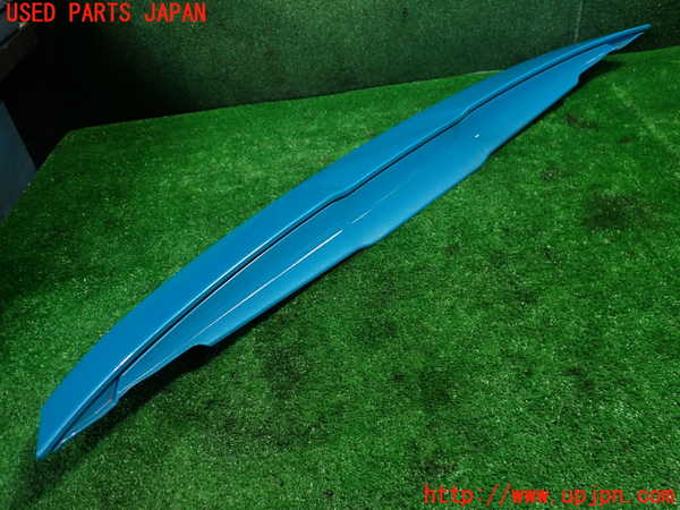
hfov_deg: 60.0
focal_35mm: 30
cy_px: 255
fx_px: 589
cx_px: 340
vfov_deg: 46.8
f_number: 2.3
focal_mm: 5.4
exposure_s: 1/40
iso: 200
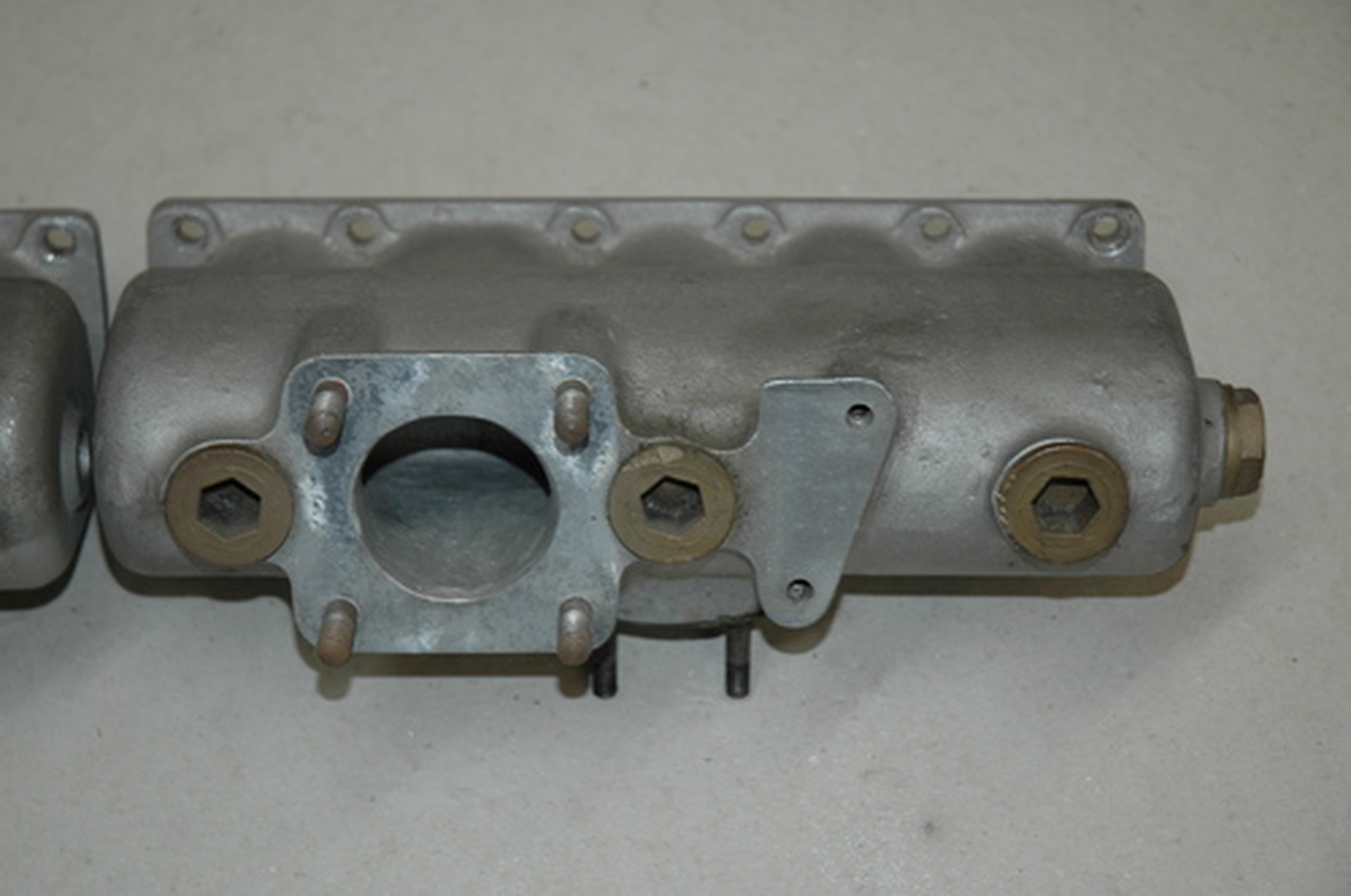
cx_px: 676
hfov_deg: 24.2
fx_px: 3148
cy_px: 448
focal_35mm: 84
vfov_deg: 16.2
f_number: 4.5
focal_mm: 56
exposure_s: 1/60
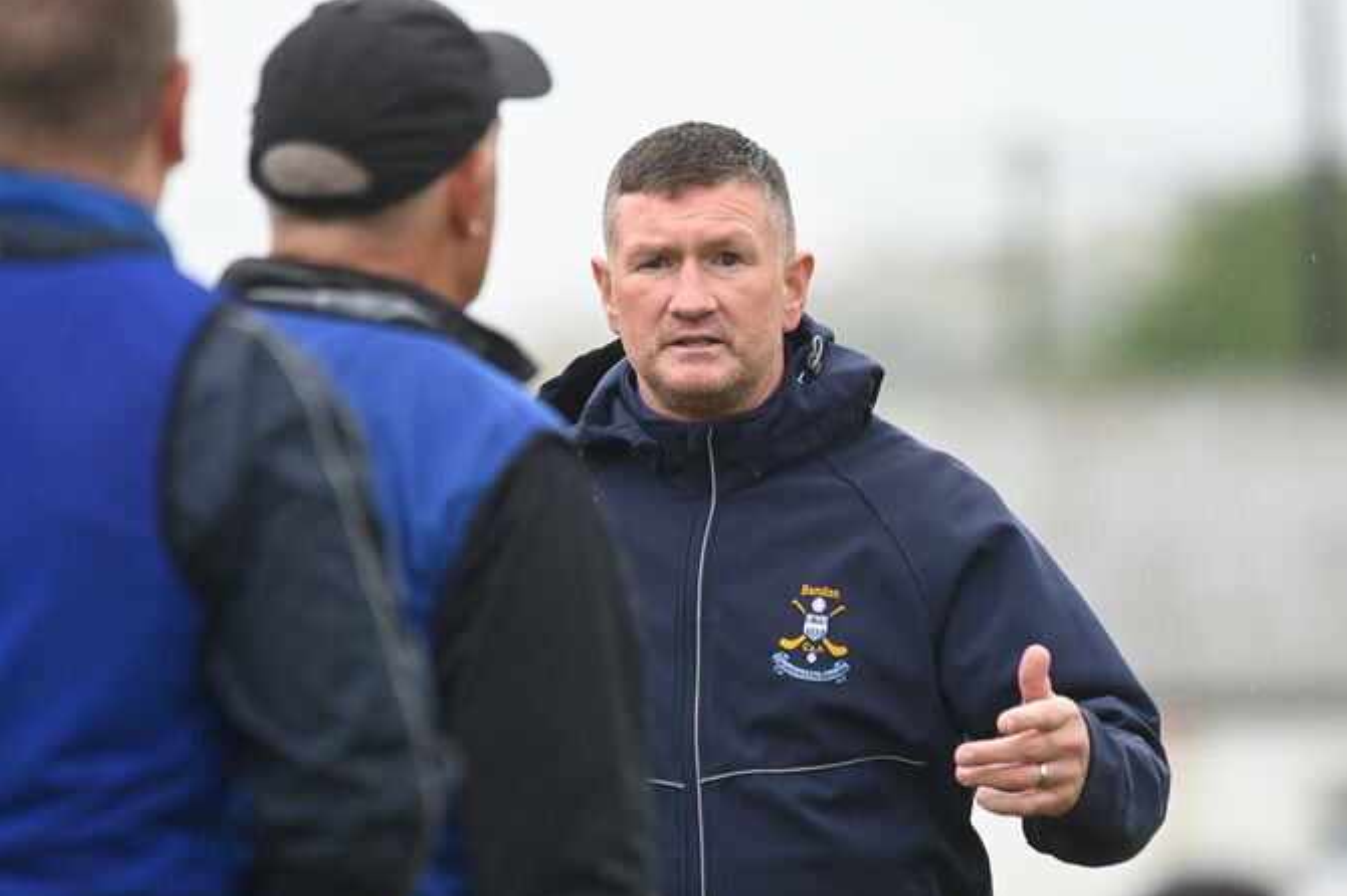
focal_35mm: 597
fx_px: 22326
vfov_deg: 2.3
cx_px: 704
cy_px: 397
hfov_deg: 3.5
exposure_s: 1/640
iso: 1600
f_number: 5.6
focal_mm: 500
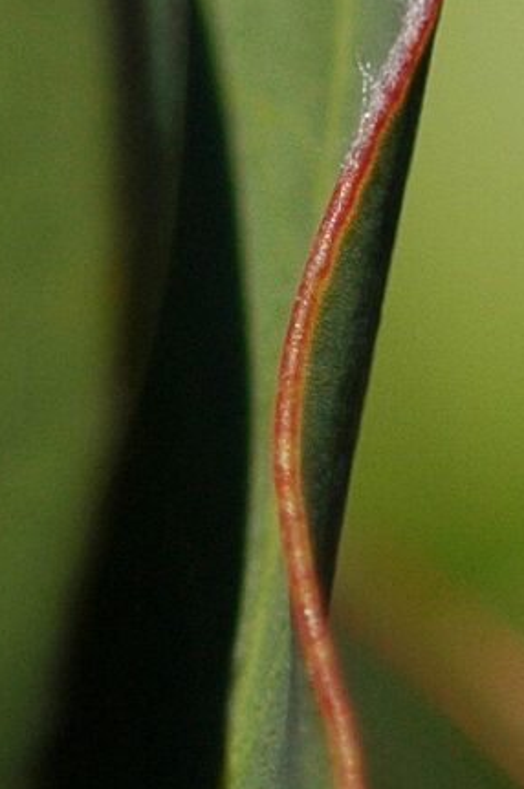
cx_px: -1010
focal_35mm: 936
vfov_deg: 2.2
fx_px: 20500
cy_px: -952
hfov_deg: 1.5
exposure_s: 1/3200
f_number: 3.2
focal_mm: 105
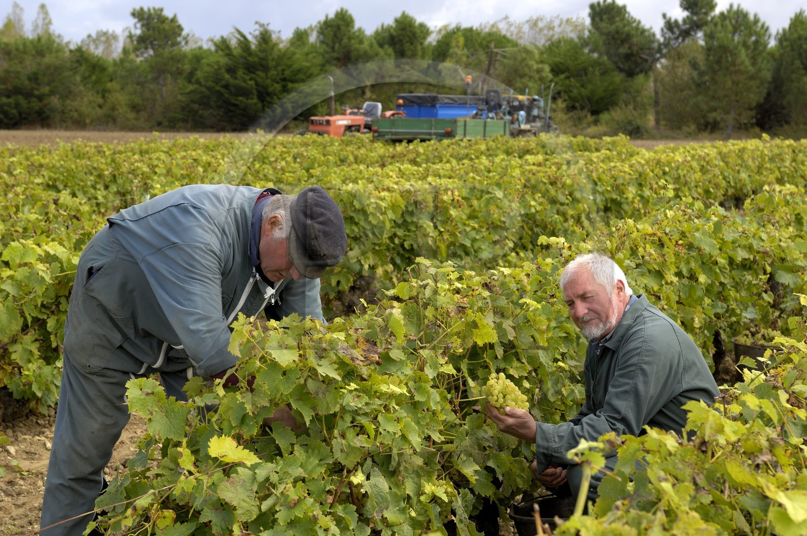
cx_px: 404
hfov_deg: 28.1
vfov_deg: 18.9
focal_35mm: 72
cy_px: 268
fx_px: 1612
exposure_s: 1/160
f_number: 5.3
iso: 100
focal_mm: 48
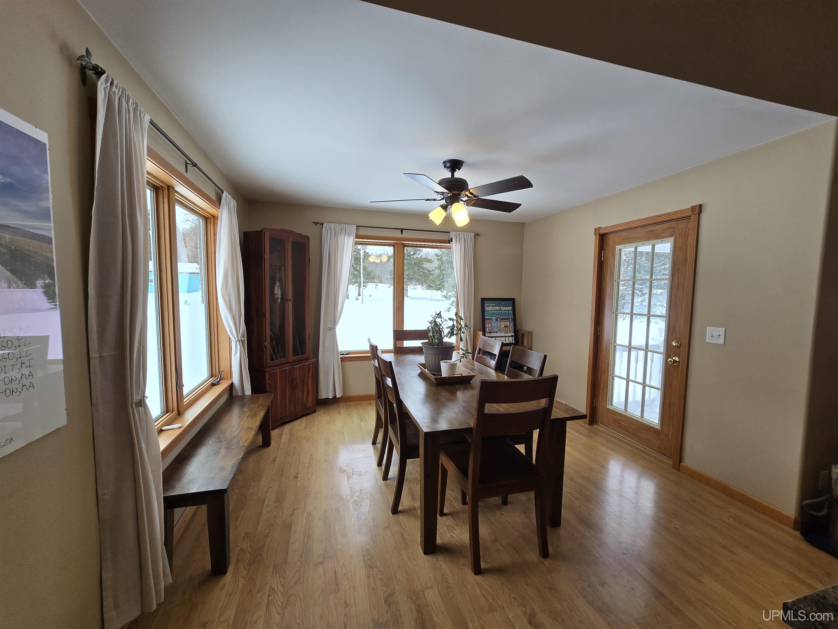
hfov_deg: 106.2
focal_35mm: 13
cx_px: 419
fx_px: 315
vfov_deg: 89.9
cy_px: 314
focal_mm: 2.2
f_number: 2.2
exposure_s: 1/120
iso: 80
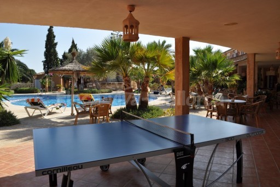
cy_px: 94
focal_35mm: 27
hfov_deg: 67.4
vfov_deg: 47.9
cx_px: 140
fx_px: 210
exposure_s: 1/400
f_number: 8
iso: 200
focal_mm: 18
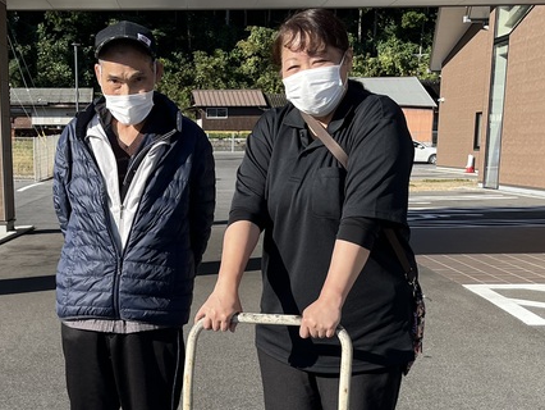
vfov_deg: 23.3
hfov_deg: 31.3
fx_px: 961
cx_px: 169
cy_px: 383
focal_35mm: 61
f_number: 1.6
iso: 50
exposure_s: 1/2358
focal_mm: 5.1
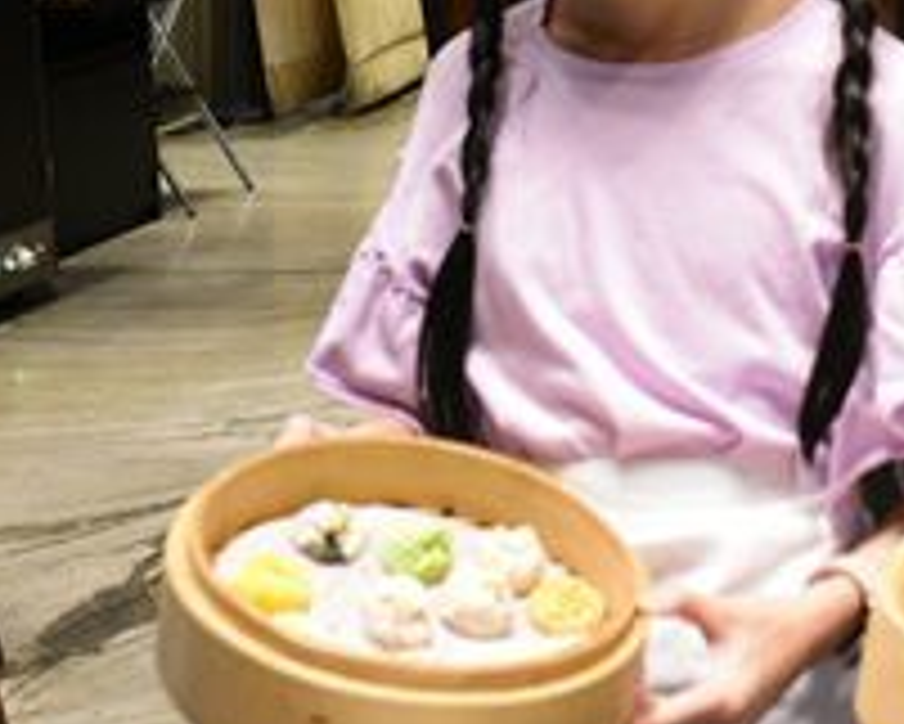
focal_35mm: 119
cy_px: 166
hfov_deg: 15.9
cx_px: 823
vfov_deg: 12.9
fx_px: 3185
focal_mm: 34
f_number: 5.6
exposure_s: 1/50
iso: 2200
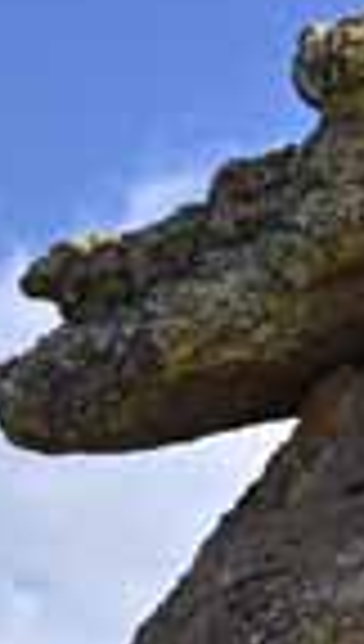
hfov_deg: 4.2
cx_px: 840
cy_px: 703
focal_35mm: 287
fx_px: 4899
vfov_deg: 7.5
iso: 100
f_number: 5
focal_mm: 49
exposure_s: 1/1250
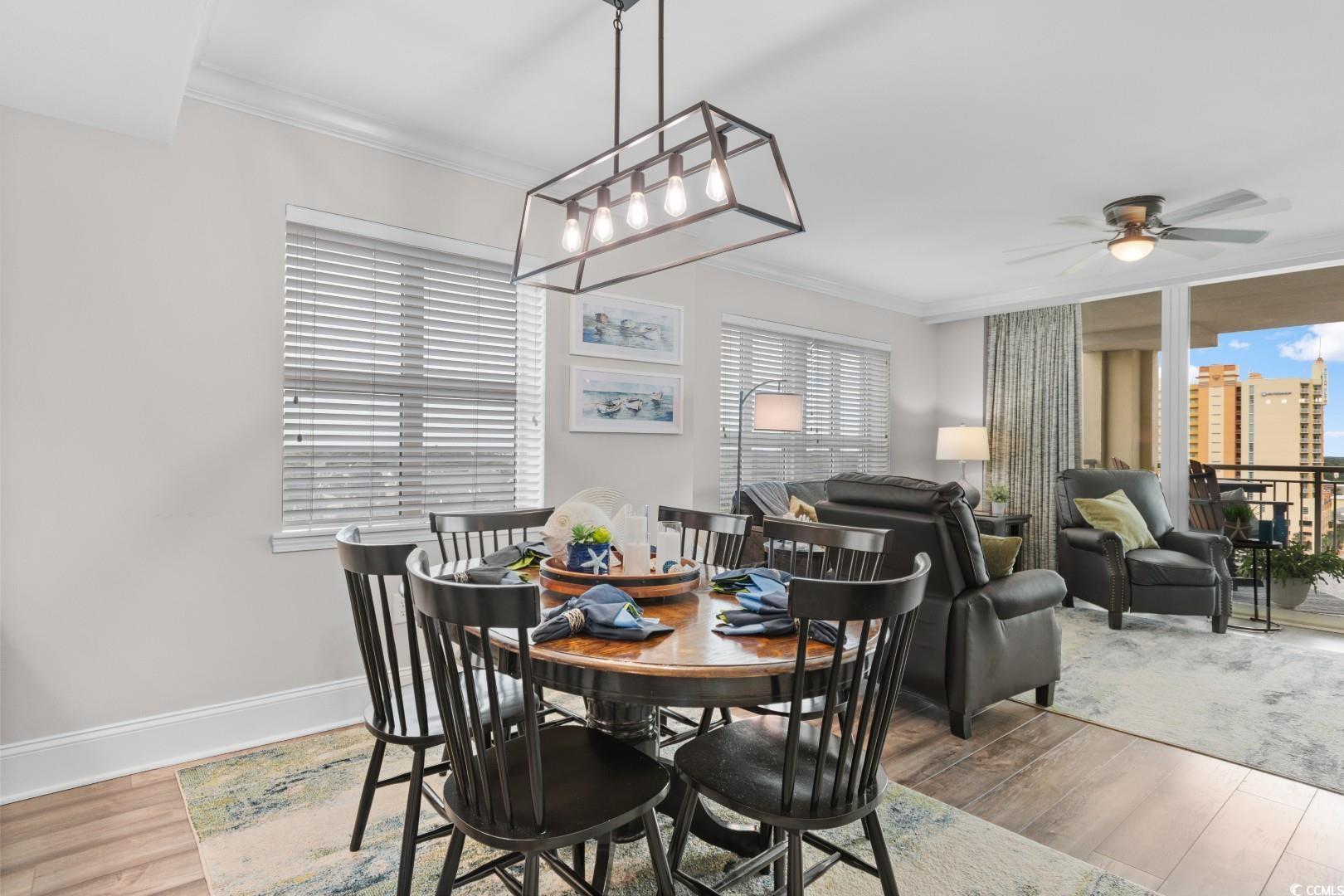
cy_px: 448
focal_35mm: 18
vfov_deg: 67.4
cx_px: 672
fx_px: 672
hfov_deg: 90.0
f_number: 4.8
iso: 100
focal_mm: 12
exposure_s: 1/6
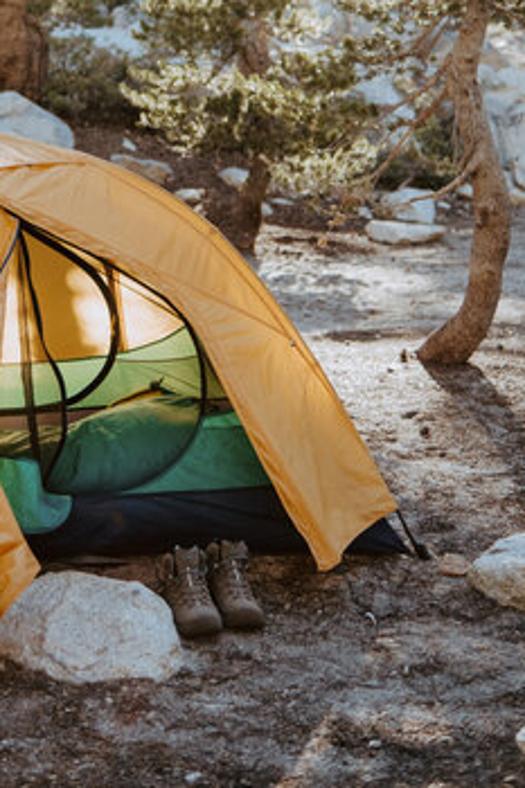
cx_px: 122
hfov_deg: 22.4
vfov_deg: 32.3
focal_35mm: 60
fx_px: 1314
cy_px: 133
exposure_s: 1/640
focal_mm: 23
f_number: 1.6
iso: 250
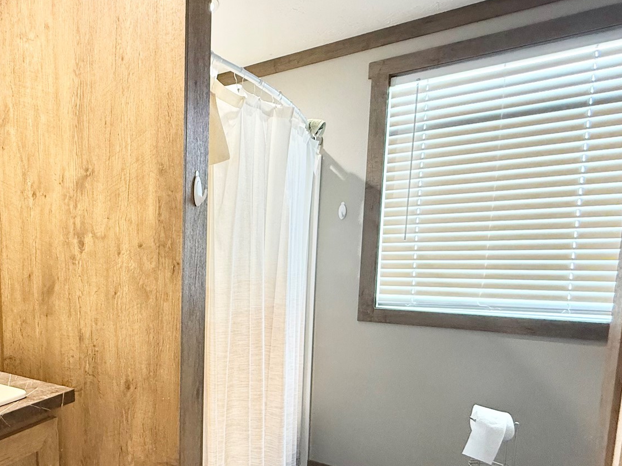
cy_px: 303
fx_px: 431
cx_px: 121
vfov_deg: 55.8
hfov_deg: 65.0
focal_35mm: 24
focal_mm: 2.22
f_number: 2.2
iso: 320
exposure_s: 1/60
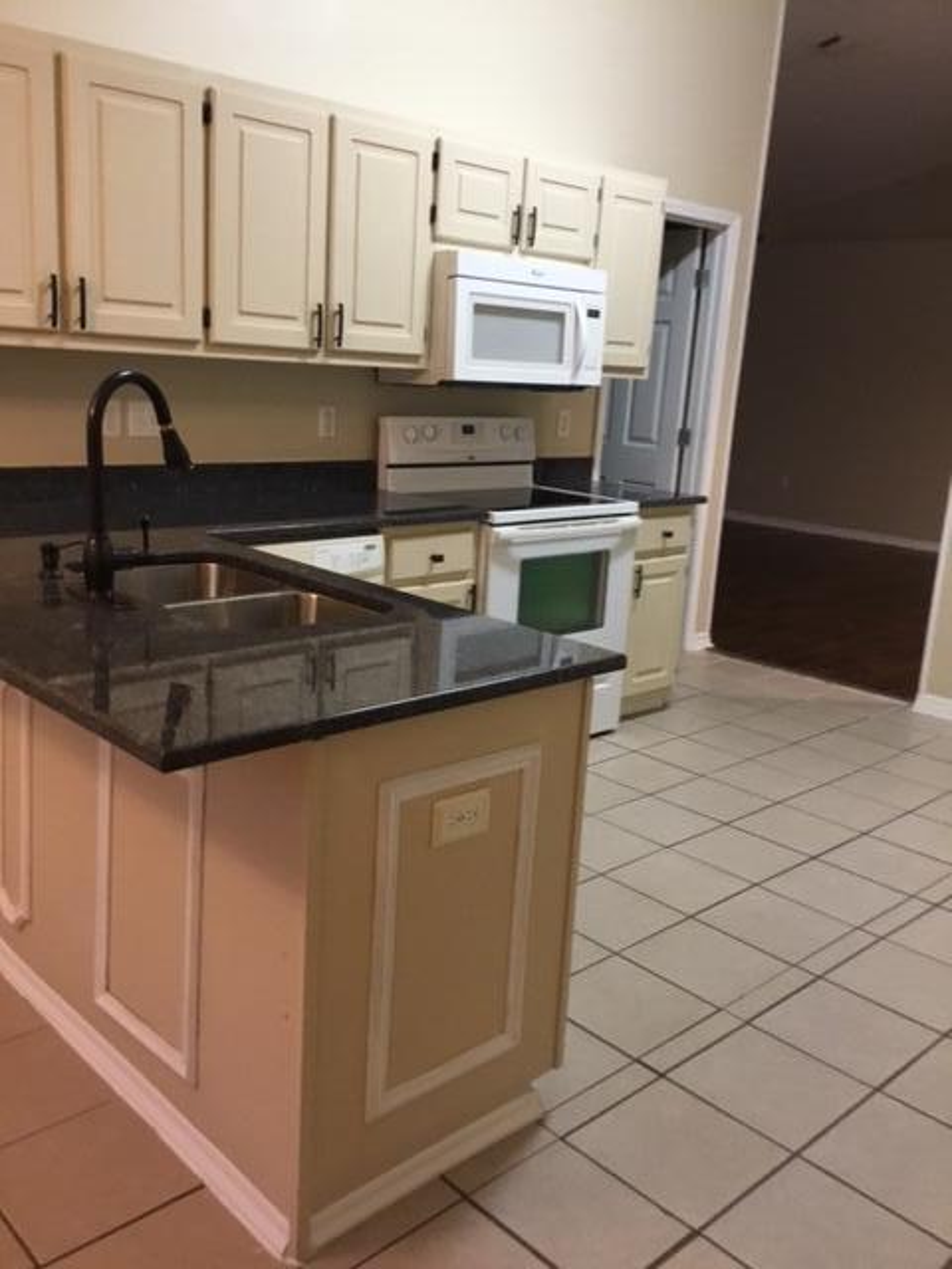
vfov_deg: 58.4
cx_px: 476
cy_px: 634
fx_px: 1137
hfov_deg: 45.4
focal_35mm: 31
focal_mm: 3.3
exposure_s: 1/24
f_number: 2.4
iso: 200
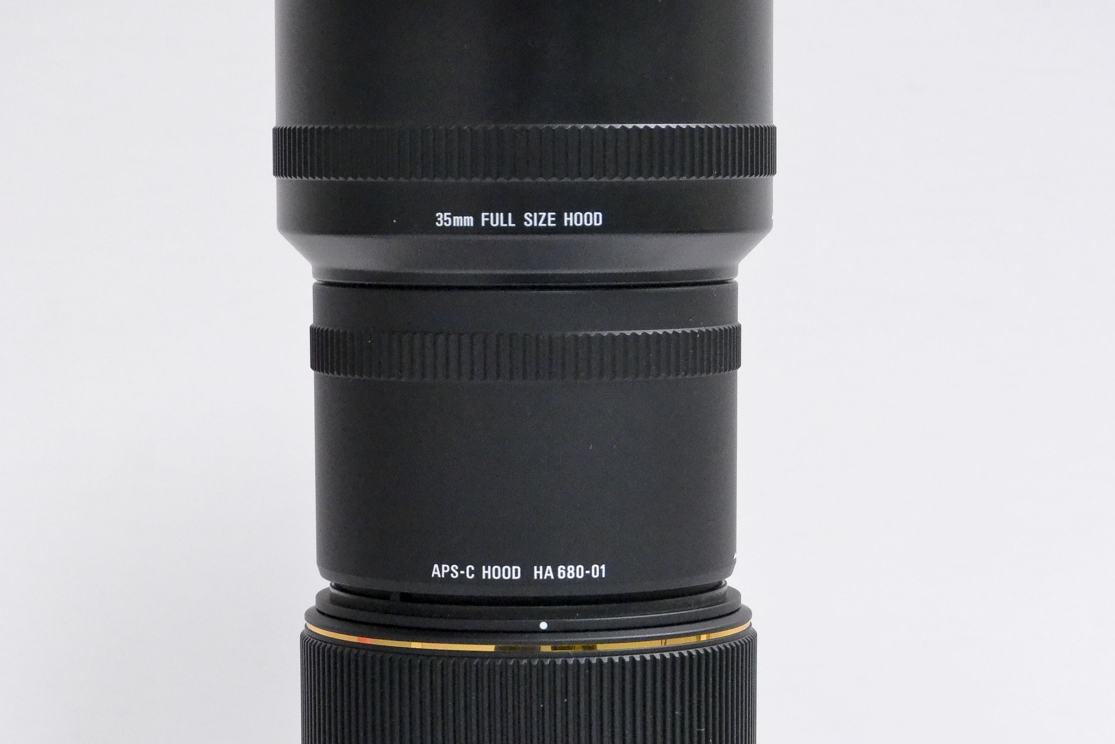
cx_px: 558
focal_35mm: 125
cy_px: 650
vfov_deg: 10.9
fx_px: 3864
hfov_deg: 16.4
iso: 3200
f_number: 7.1
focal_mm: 55
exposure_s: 1/160
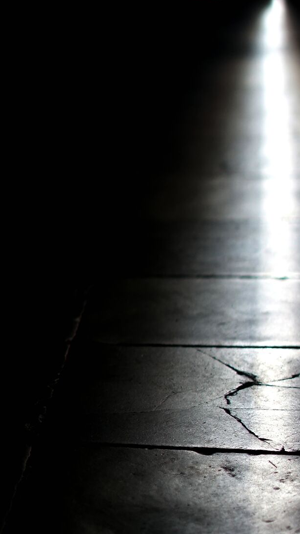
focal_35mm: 115
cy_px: 42
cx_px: 133
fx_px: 1626
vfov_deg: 18.3
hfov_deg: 10.5
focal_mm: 50
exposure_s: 1/8000
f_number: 1.8
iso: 640
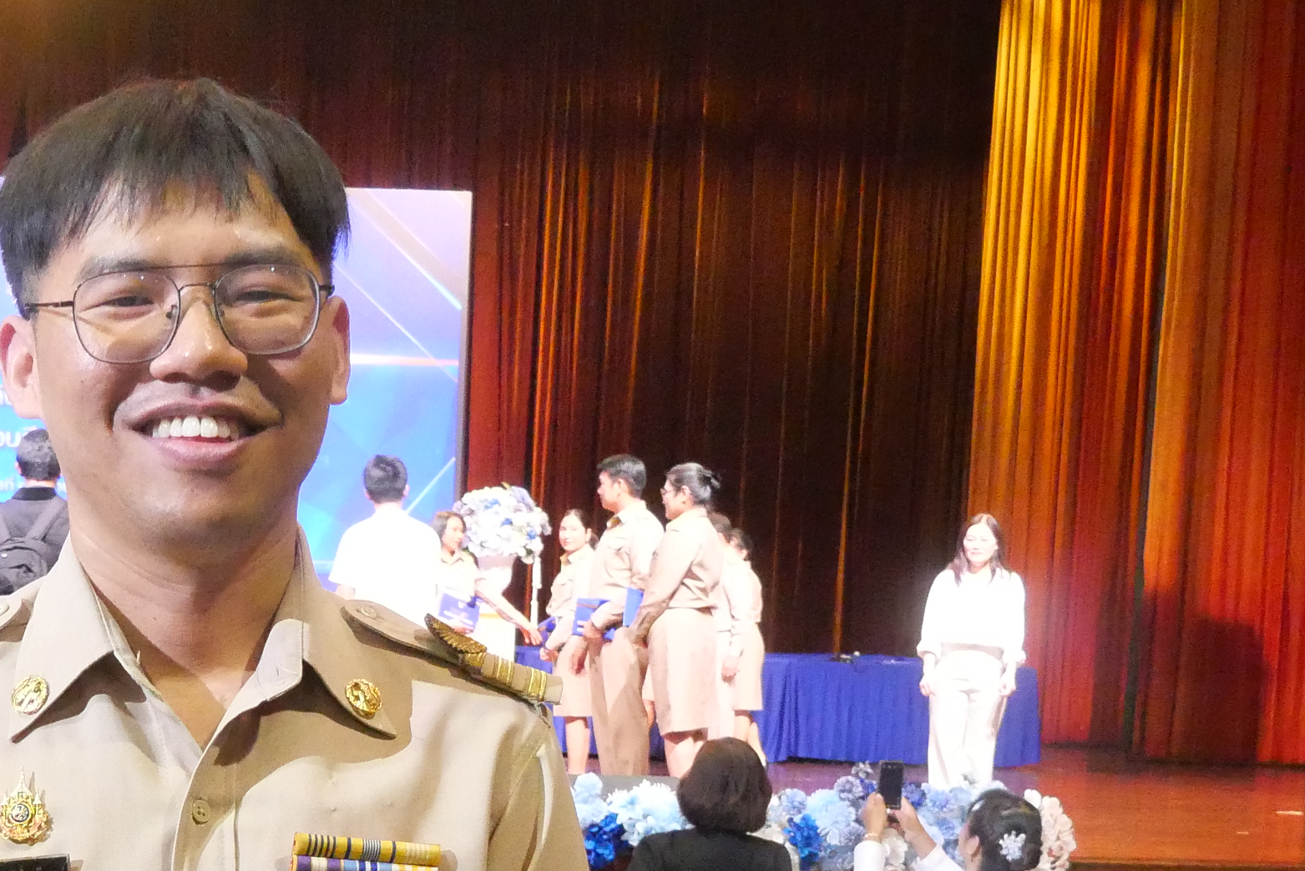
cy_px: 867
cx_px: 190
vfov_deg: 22.9
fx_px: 2067
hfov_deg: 33.6
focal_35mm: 57
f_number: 4
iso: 6400
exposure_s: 1/125
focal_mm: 12
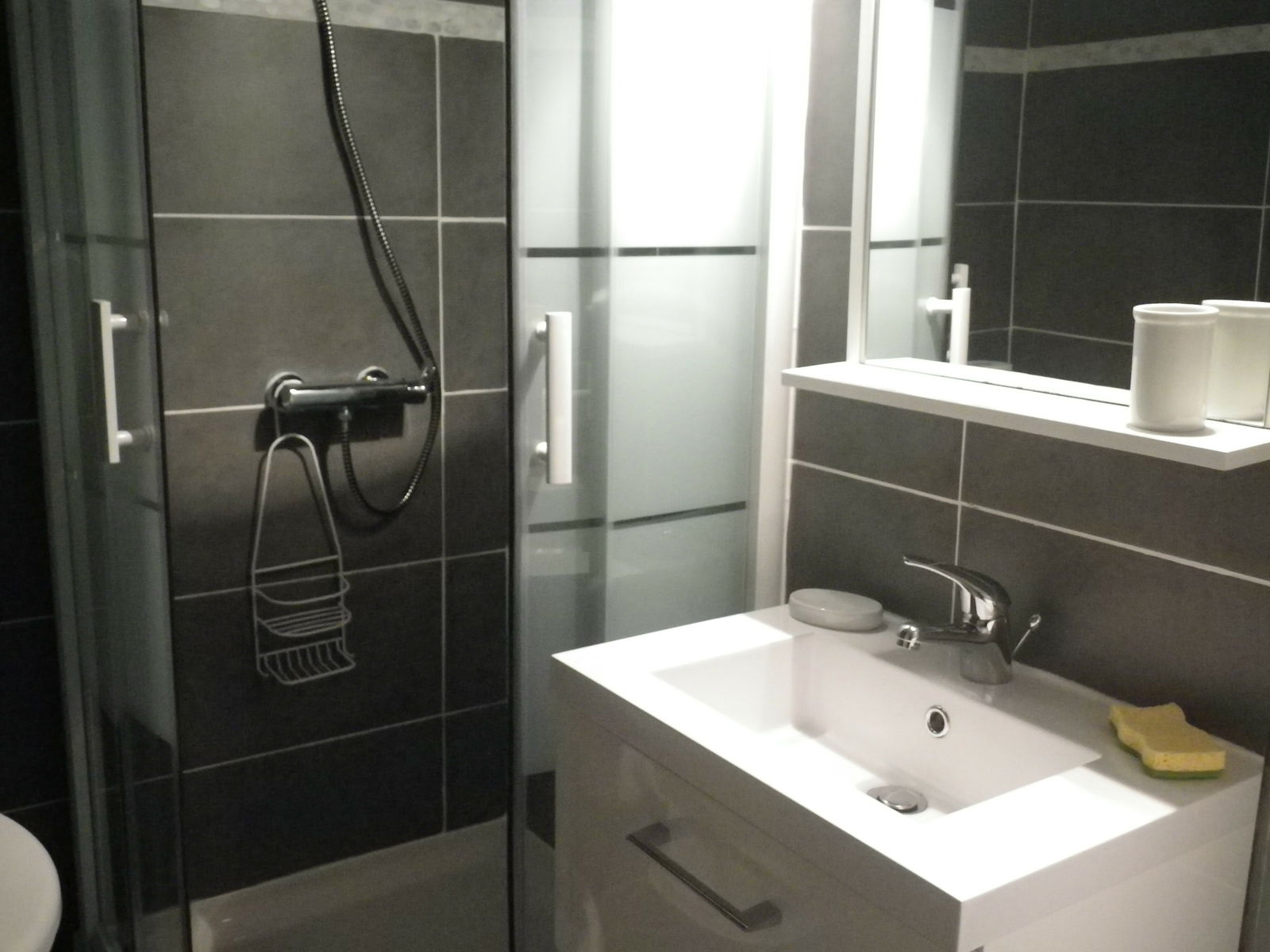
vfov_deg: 41.8
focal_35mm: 34
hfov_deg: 54.0
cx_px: 635
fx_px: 1247
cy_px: 476
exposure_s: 1/30
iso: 800
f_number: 3.8
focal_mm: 6.1
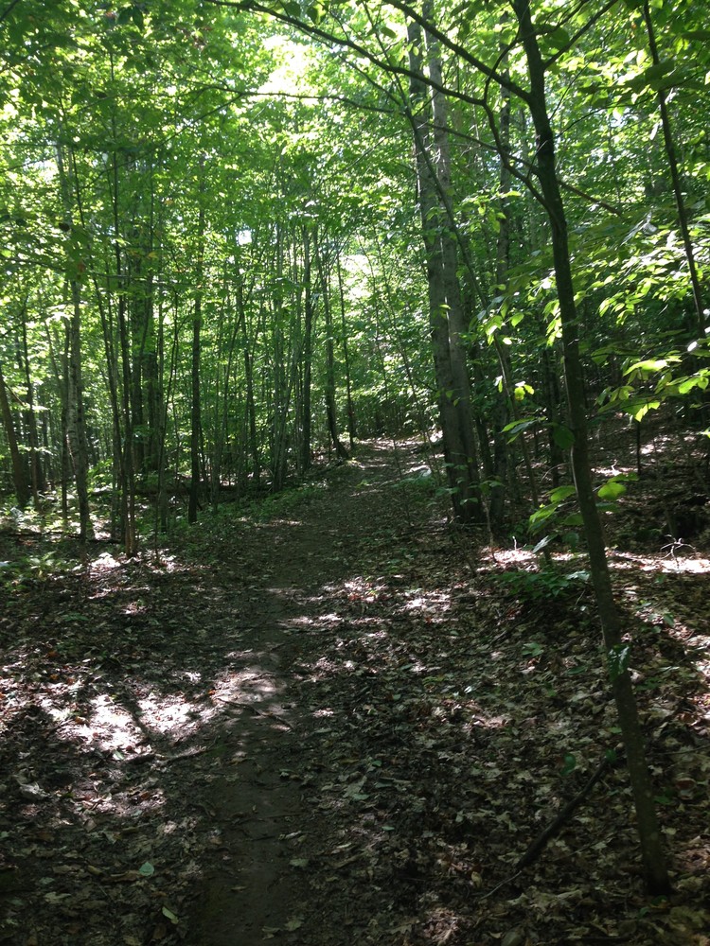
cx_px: 355
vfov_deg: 55.4
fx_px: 902
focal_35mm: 33
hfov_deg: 42.9
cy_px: 473
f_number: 2.4
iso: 50
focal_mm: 4.12
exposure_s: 1/24
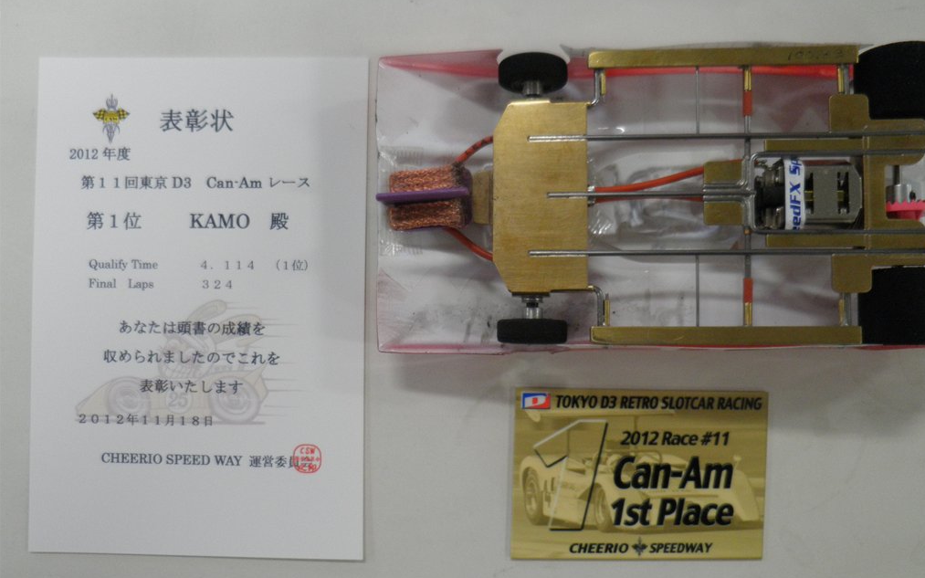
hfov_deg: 62.9
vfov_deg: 41.8
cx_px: 467
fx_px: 756
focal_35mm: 30
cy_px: 310
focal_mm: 5
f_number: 3.2
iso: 200
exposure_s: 1/30
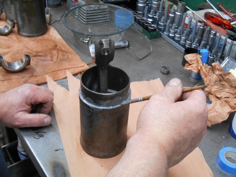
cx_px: 118
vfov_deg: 31.5
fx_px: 314
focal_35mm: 46
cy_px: 88
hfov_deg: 41.2
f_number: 4
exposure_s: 1/30
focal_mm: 8.3
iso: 280
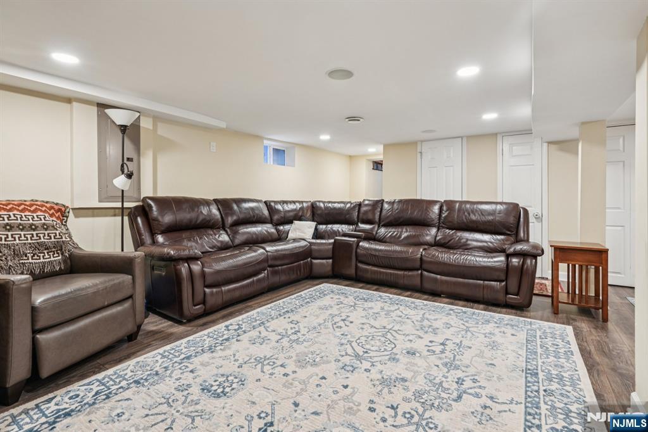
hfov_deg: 91.6
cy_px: 216
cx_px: 324
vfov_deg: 68.8
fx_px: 315
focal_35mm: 18
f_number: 9
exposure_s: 1/5
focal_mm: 17.5
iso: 400
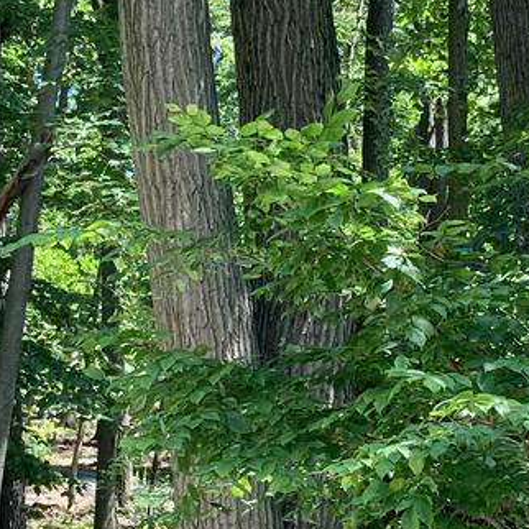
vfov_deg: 14.8
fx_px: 2040
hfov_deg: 14.8
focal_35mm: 118
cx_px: 232
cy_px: 248
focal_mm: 3.99
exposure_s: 1/125
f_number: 1.8
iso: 20
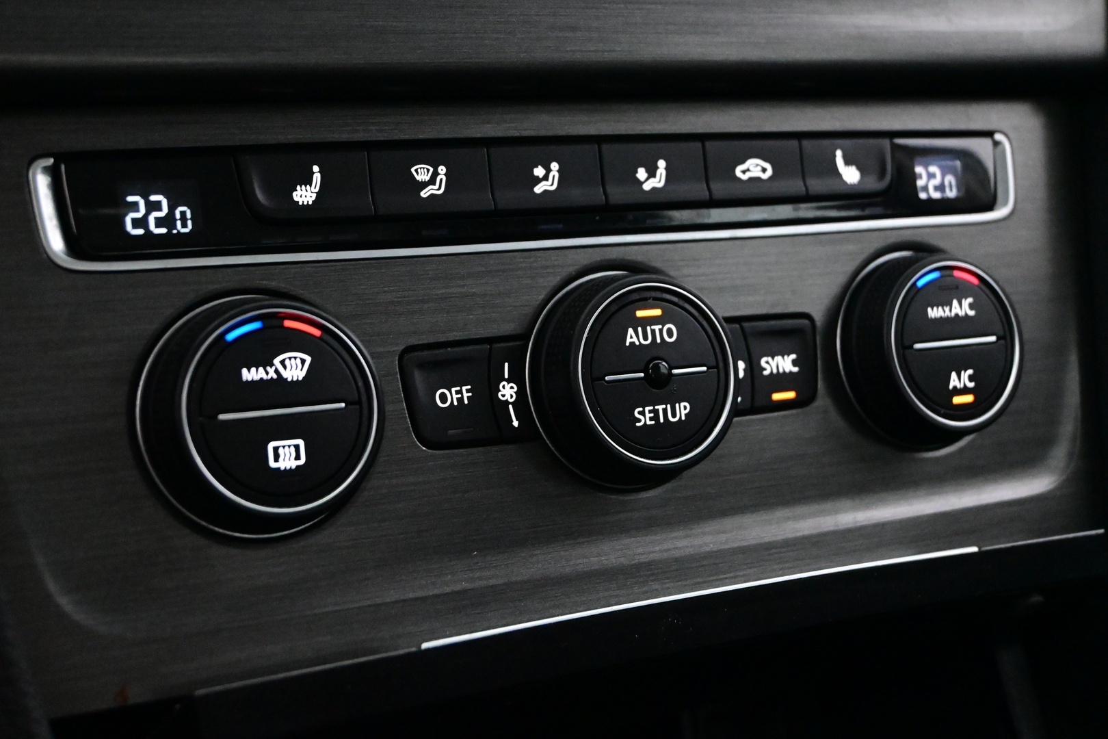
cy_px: 370
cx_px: 554
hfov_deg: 38.9
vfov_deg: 26.5
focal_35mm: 51
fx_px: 1570
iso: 9000
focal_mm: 34
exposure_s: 1/50
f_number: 5
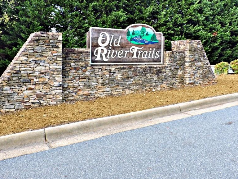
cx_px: 132
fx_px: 220
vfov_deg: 43.7
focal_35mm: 32
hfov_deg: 56.7
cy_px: 64
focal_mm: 4.3
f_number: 3
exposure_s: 1/60
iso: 100
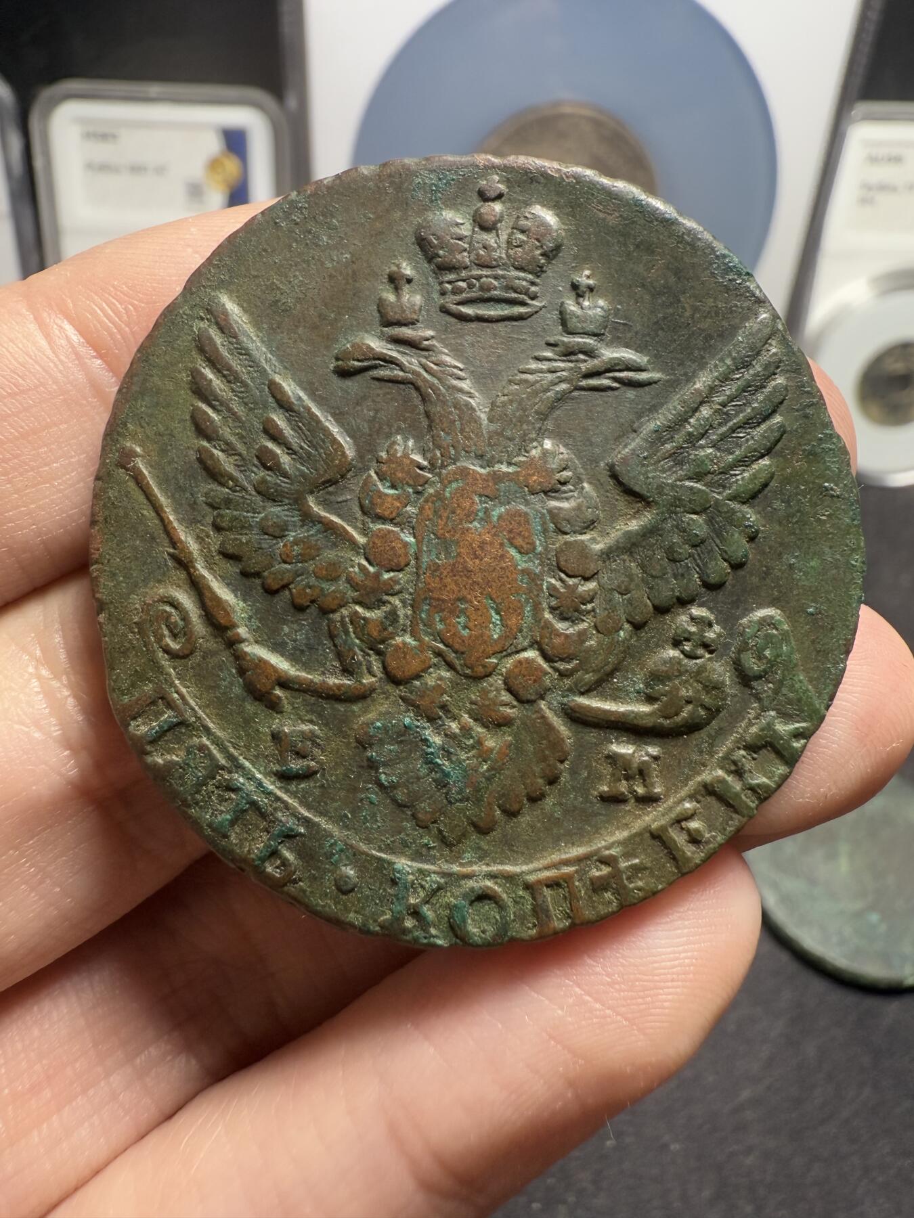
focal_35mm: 24
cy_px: 609
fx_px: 845
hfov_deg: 56.8
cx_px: 457
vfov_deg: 71.6
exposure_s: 1/99
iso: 250
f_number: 2.2
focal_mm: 2.22
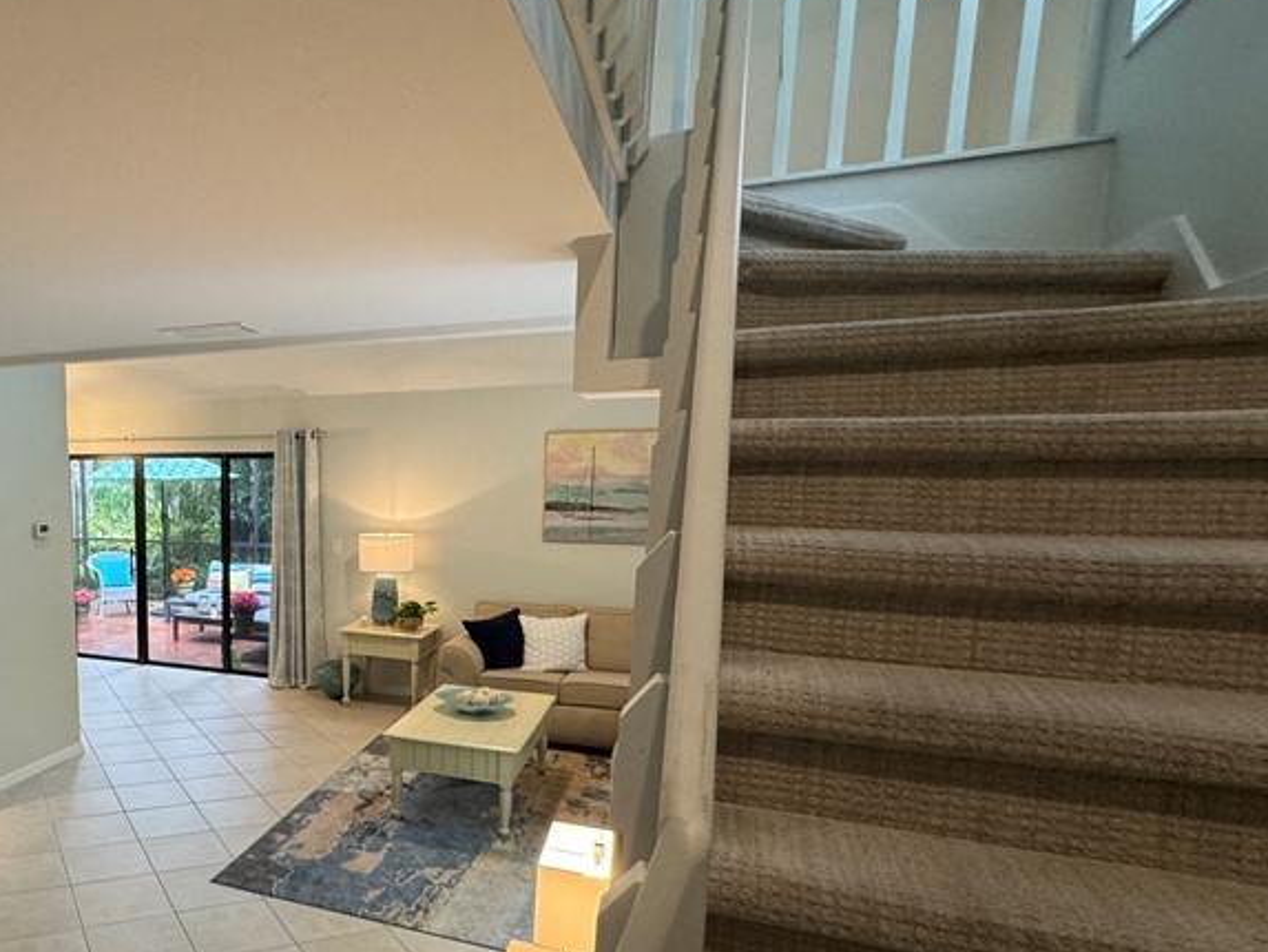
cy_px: 604
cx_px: 241
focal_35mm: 25
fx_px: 916
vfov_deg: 54.2
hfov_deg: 63.0
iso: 200
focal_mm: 2.22
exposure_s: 1/60
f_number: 2.2
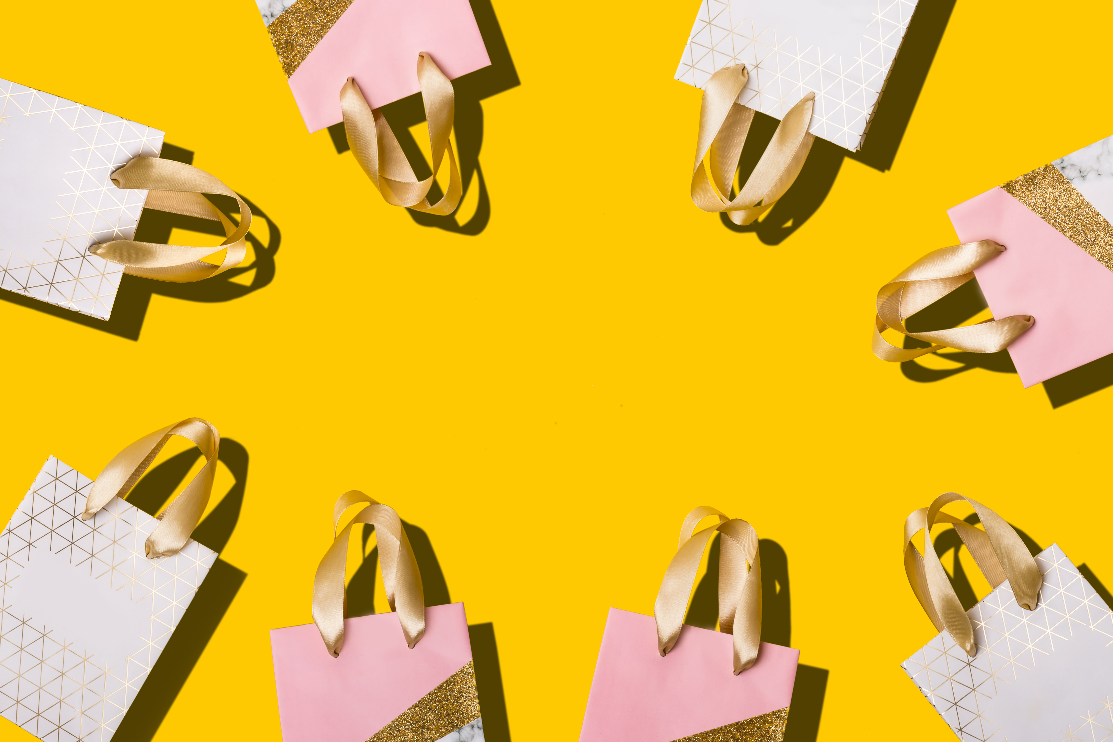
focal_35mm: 75
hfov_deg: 27.0
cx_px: 556
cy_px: 371
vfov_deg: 18.2
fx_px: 2319
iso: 100
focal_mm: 50
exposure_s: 1/125
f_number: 11
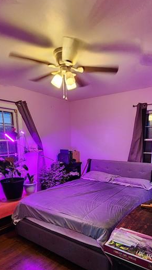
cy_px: 176
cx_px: 80
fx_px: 151
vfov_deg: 81.6
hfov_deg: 53.5
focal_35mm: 21
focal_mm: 2.2
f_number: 2.2
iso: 400
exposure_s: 1/30
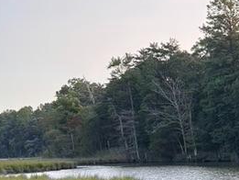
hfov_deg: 18.3
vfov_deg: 13.1
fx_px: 705
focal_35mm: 102
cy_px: 326
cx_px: 287
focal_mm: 5.96
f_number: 1.6
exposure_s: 1/336
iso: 50
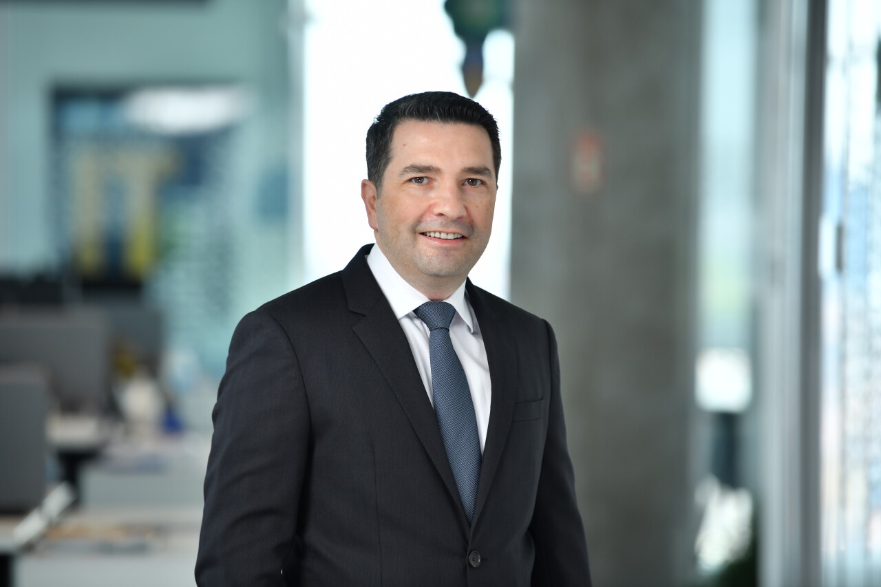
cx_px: 440
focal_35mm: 200
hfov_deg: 10.3
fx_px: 4893
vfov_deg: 6.9
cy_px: 294
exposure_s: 1/200
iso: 320
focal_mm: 200
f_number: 3.5
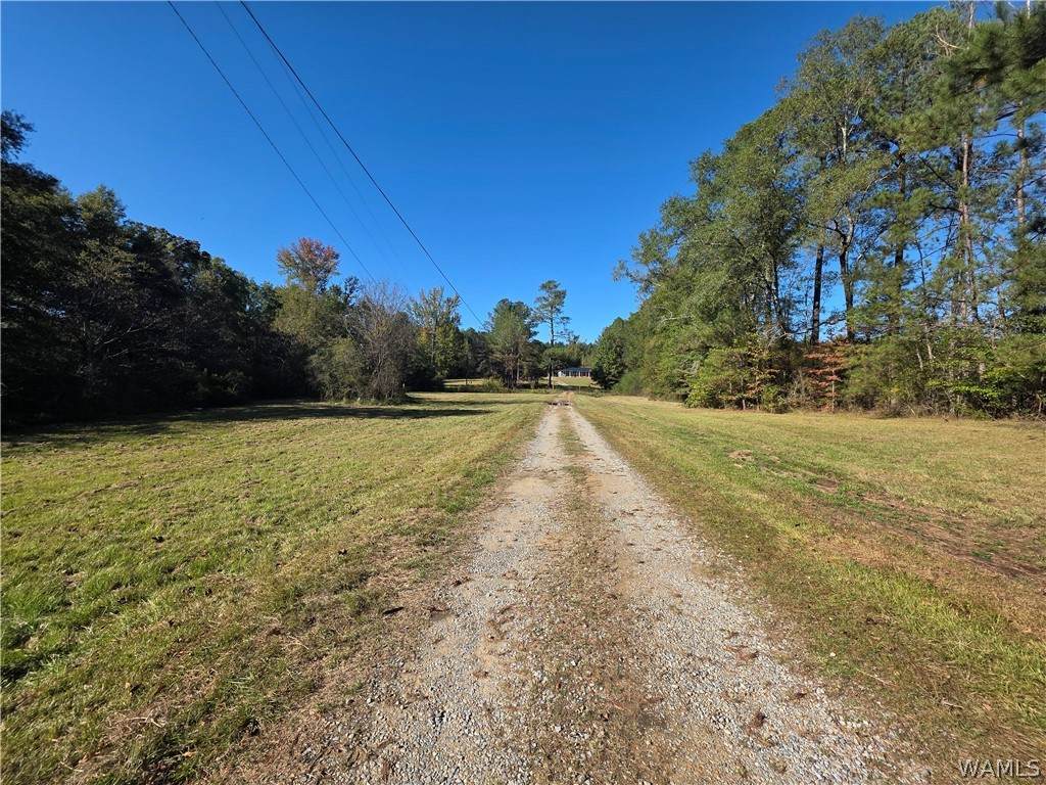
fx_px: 393
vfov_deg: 89.9
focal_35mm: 13
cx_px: 523
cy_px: 392
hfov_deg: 106.2
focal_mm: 2.2
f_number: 1.9
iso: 40
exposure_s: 1/1700
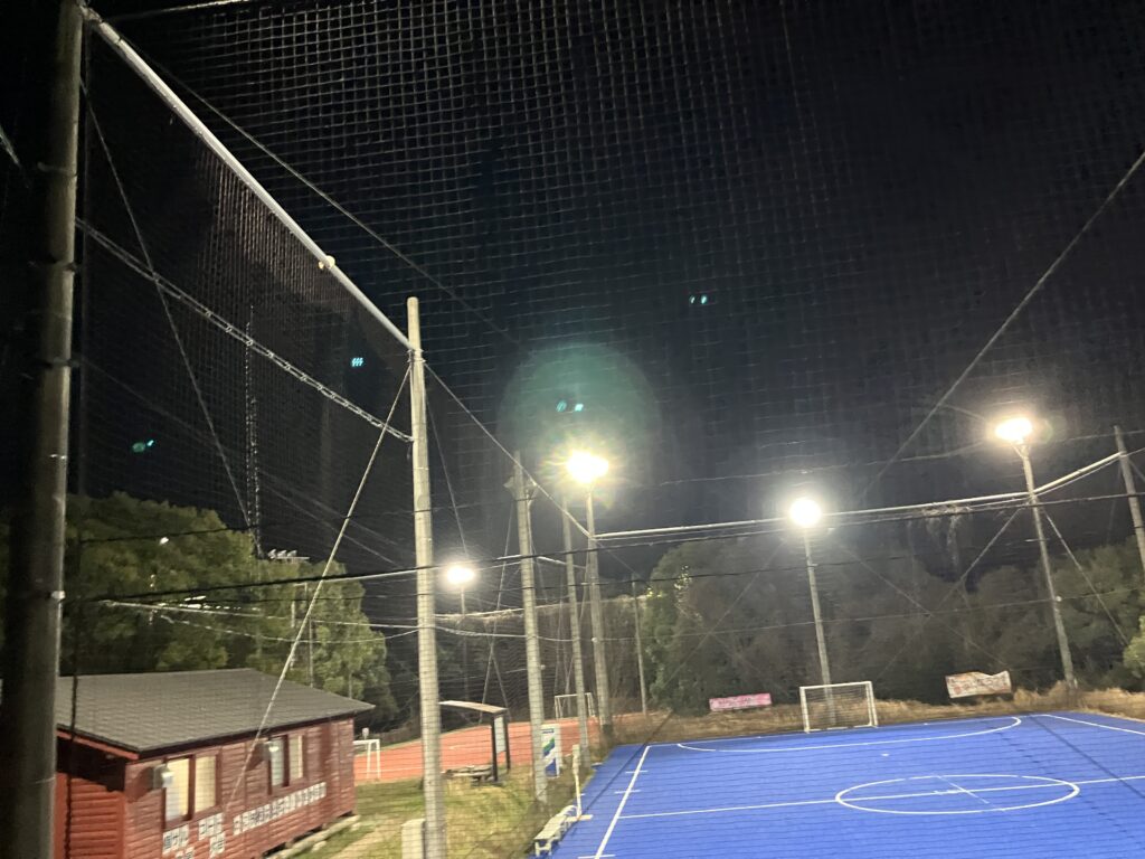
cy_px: 430
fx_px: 926
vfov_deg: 49.7
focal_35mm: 28
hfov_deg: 63.4
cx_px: 572
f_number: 1.8
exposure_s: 1/26
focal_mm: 3.99
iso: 640
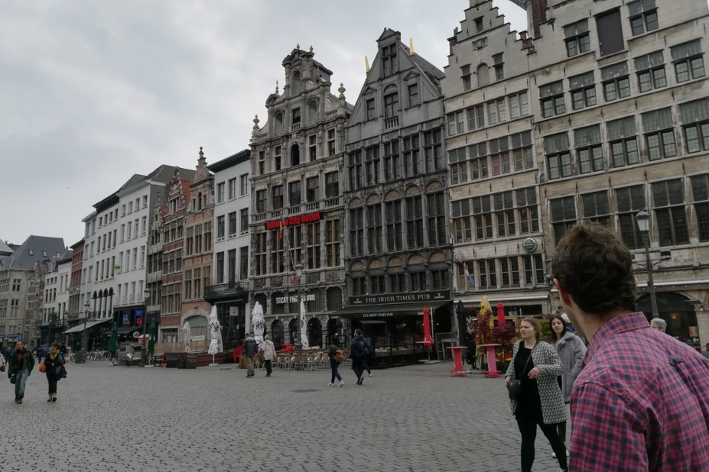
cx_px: 343
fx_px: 551
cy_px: 213
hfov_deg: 65.5
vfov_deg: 46.3
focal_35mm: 28
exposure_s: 1/1664
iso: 50
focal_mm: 3.83
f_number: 2.2
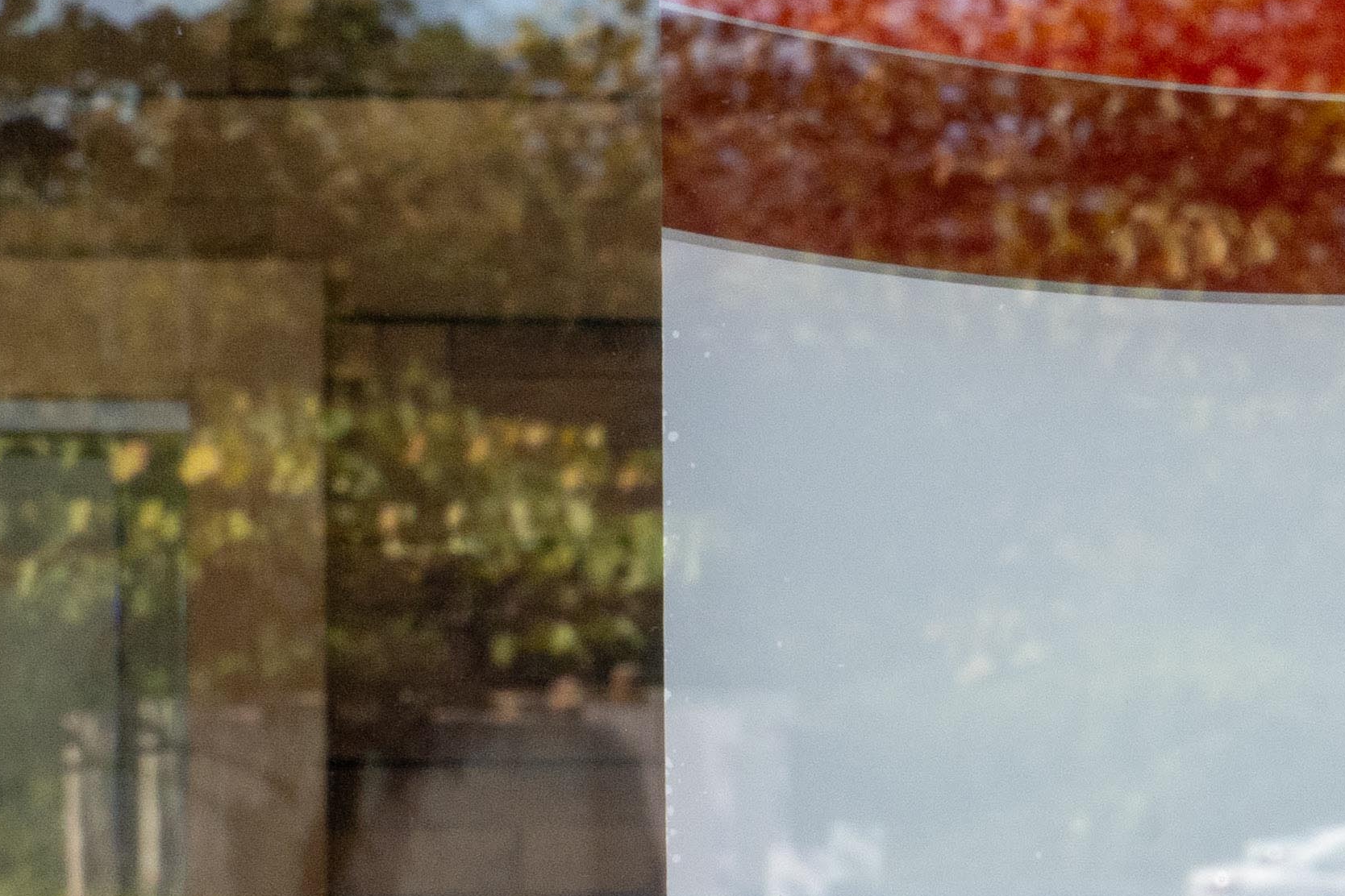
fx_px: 11095
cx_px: 2303
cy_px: 842
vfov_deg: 4.6
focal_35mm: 297
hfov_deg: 6.8
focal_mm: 60
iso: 400
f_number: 18
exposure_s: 1/100
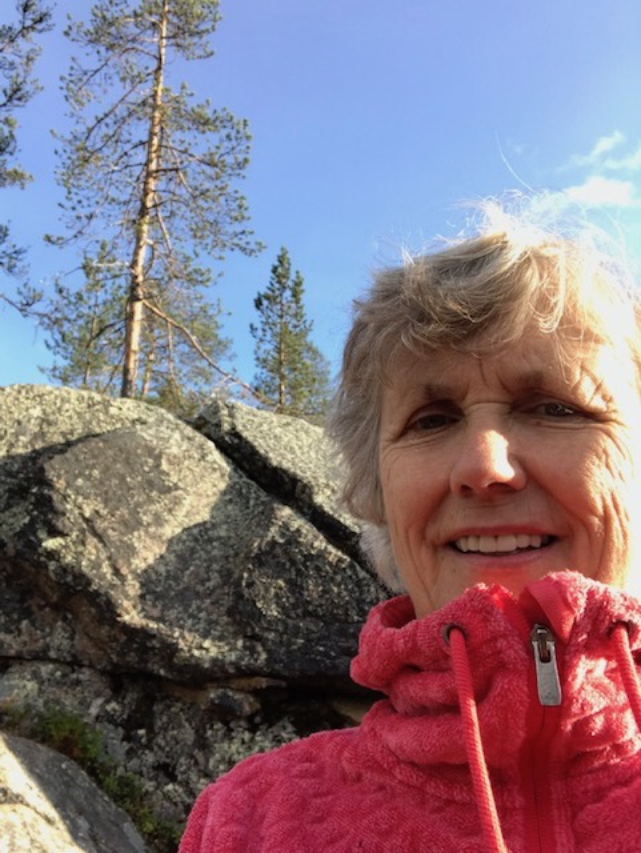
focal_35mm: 32
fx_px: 789
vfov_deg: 56.8
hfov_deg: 44.2
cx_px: 320
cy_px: 426
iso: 25
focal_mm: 2.87
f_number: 2.2
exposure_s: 1/248
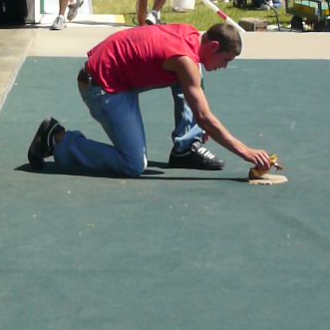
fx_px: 1456
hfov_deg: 12.9
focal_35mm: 135
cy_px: 127
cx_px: 182
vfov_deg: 12.9
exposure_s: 1/250
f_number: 14
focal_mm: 13.2
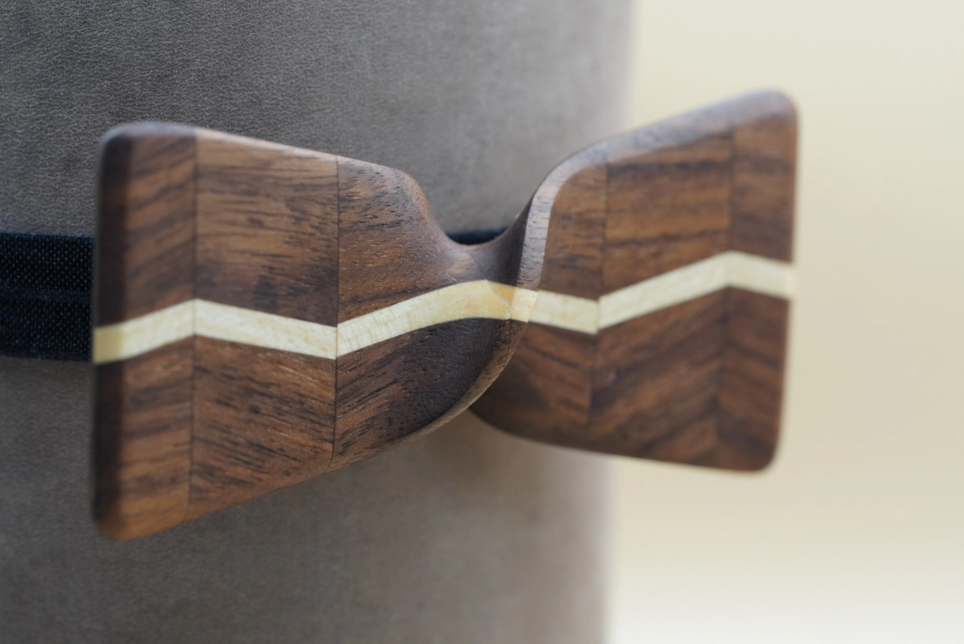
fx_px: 3617
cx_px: 482
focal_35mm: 135
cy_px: 322
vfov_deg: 10.2
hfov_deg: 15.2
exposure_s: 1/160
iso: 1000
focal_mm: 90
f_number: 4
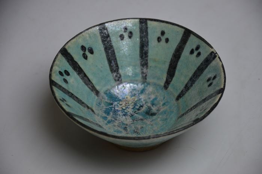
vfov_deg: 8.7
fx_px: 1144
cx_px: 131
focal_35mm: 158
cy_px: 87
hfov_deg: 13.1
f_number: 5.6
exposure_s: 1/250
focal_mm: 105
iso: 720
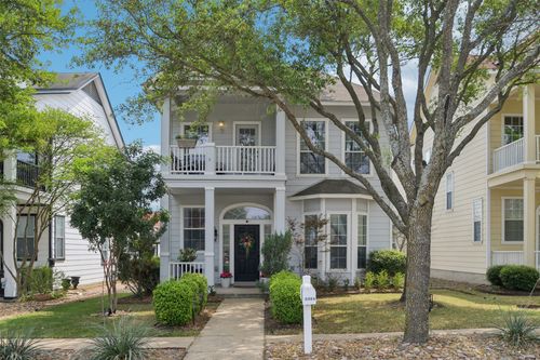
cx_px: 270
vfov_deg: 46.4
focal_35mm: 28
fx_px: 420
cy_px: 180
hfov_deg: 65.5
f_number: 8
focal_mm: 19
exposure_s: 1/400
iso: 400
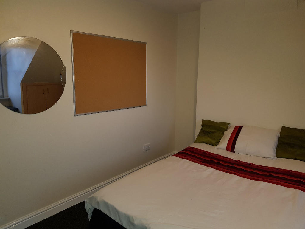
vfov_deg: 53.1
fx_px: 229
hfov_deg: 67.3
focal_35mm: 26
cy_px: 114
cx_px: 152
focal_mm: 4.2
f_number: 1.7
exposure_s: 1/25
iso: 100
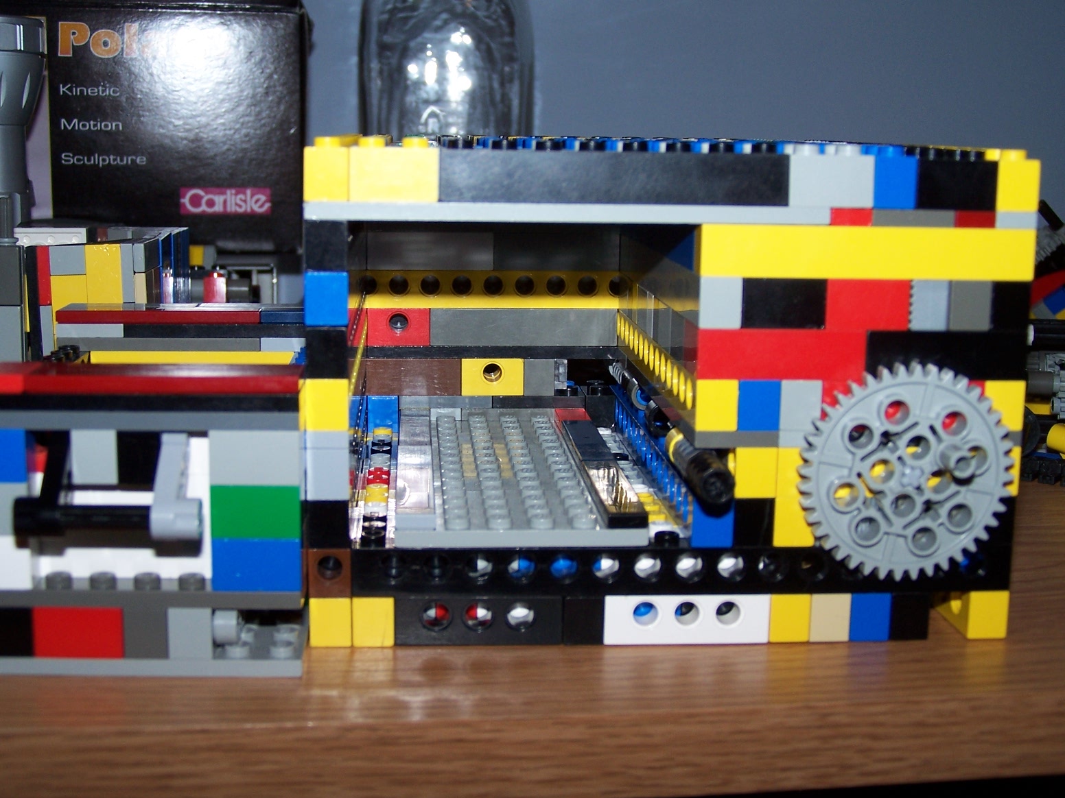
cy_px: 399
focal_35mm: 51
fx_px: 1569
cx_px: 532
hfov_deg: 37.5
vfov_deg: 28.6
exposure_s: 1/60
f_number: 3
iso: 80
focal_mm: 8.5
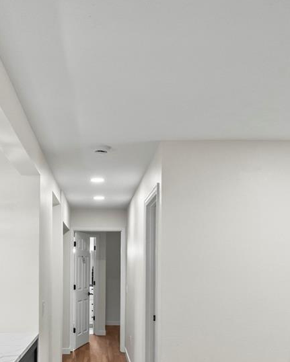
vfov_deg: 45.5
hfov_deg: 37.8
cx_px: 96
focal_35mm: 39
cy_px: 264
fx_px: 419
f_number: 8
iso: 500
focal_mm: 14
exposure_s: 1/3
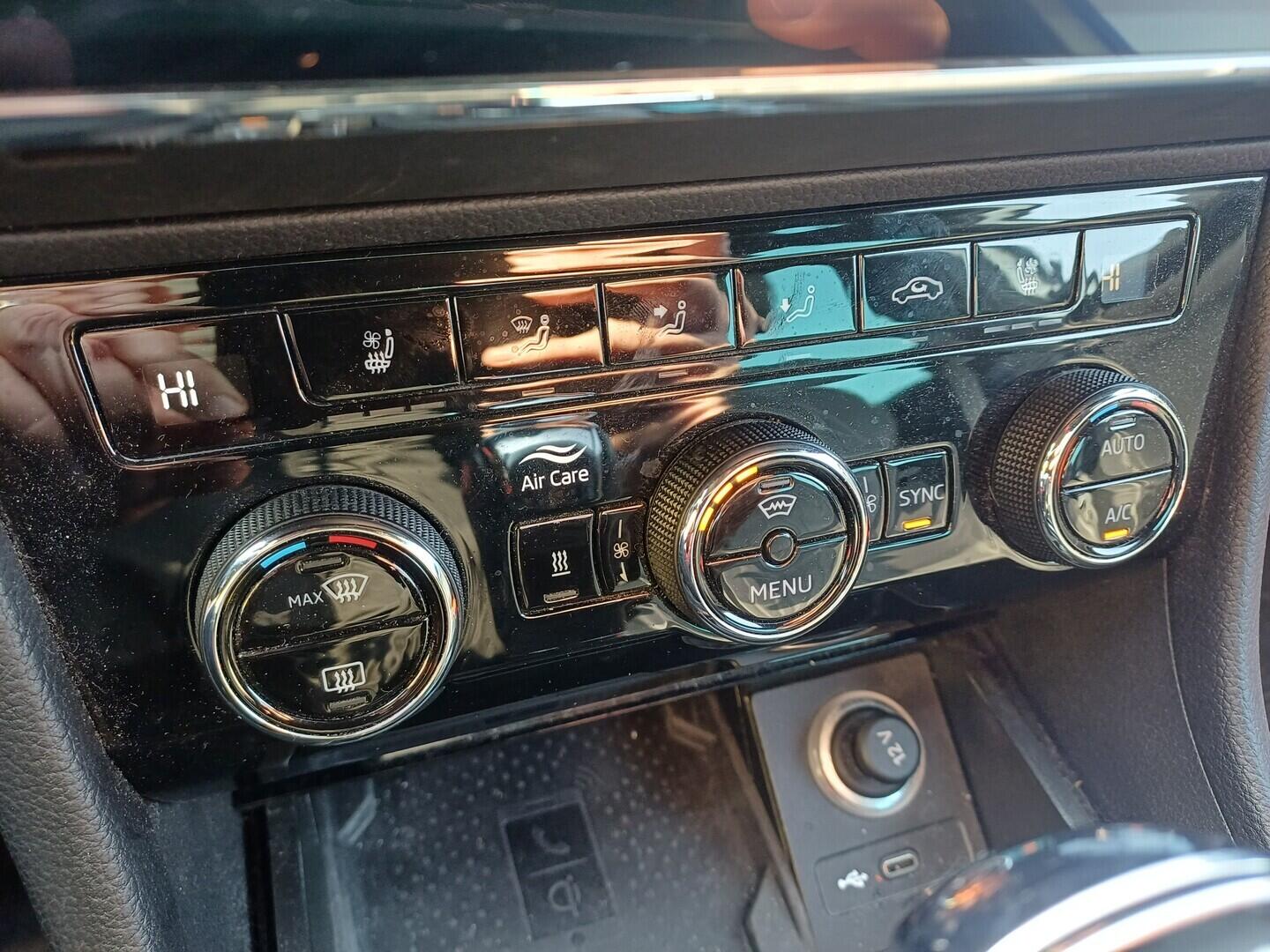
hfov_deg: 69.4
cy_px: 476
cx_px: 635
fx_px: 917
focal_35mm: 25
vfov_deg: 54.9
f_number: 1.8
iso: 250
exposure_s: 1/50
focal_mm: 4.65
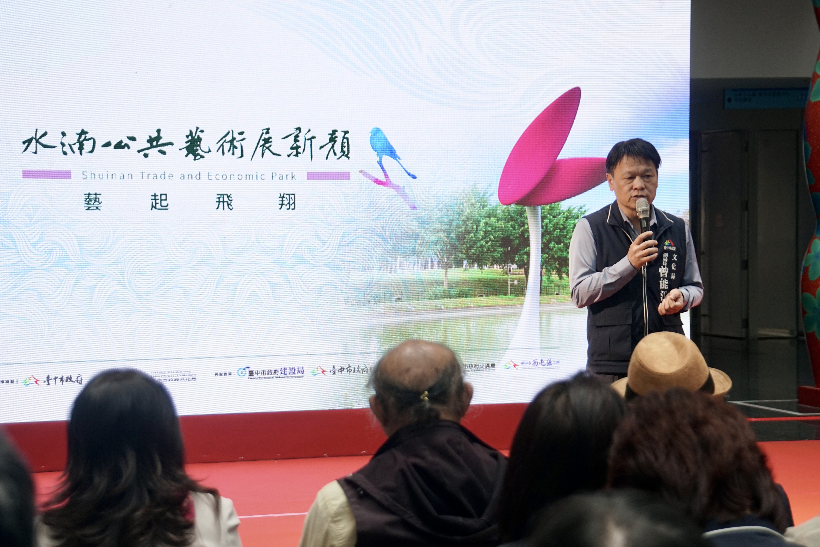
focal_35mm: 94
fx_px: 2141
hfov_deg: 21.7
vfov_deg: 14.6
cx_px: 410
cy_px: 274
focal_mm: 63
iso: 500
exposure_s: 1/80
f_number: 5.6
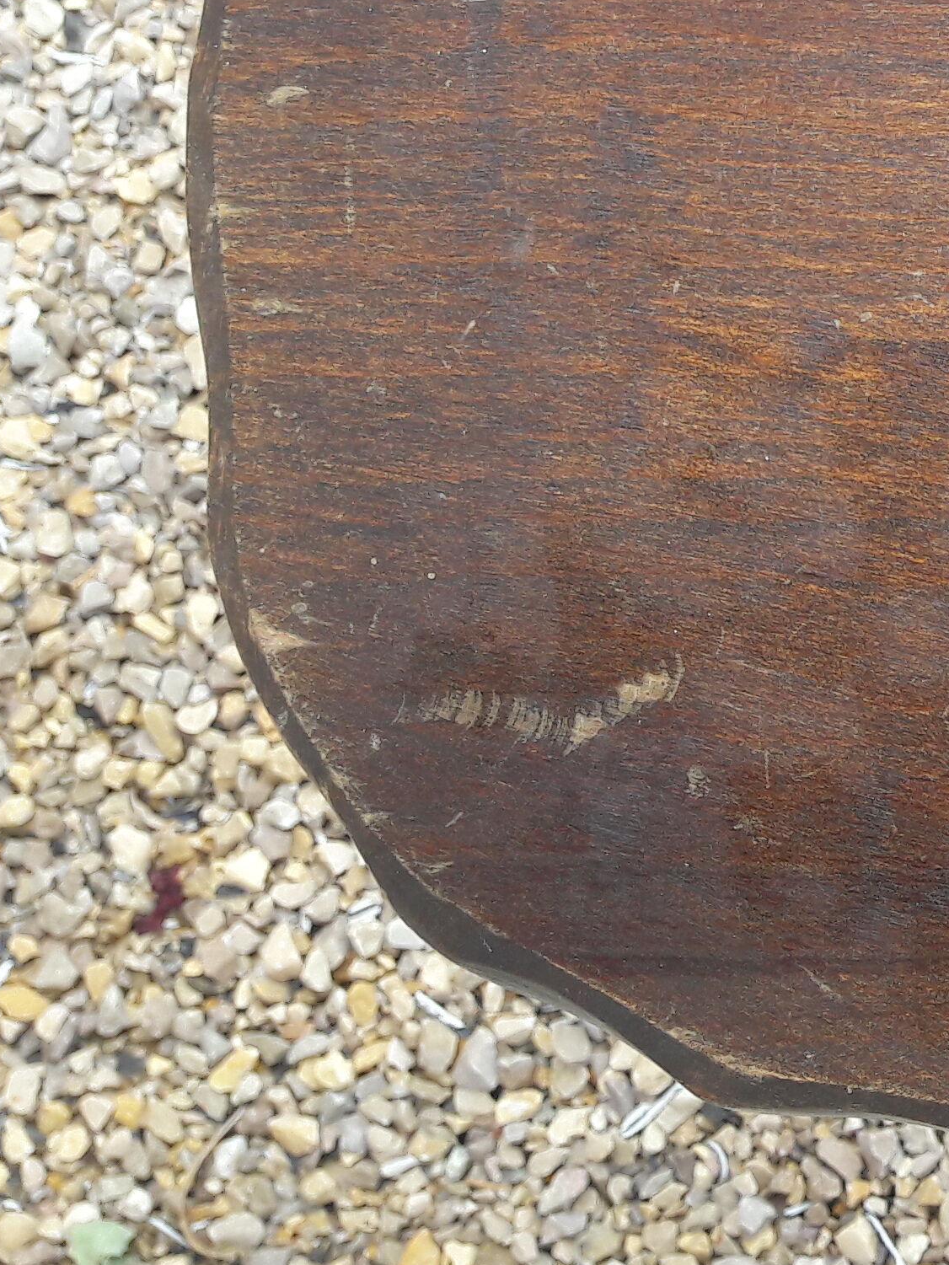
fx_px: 2814
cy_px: 272
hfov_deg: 17.5
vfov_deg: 25.0
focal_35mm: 77
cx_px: 1342
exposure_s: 1/412
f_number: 1.9
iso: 40
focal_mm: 3.7
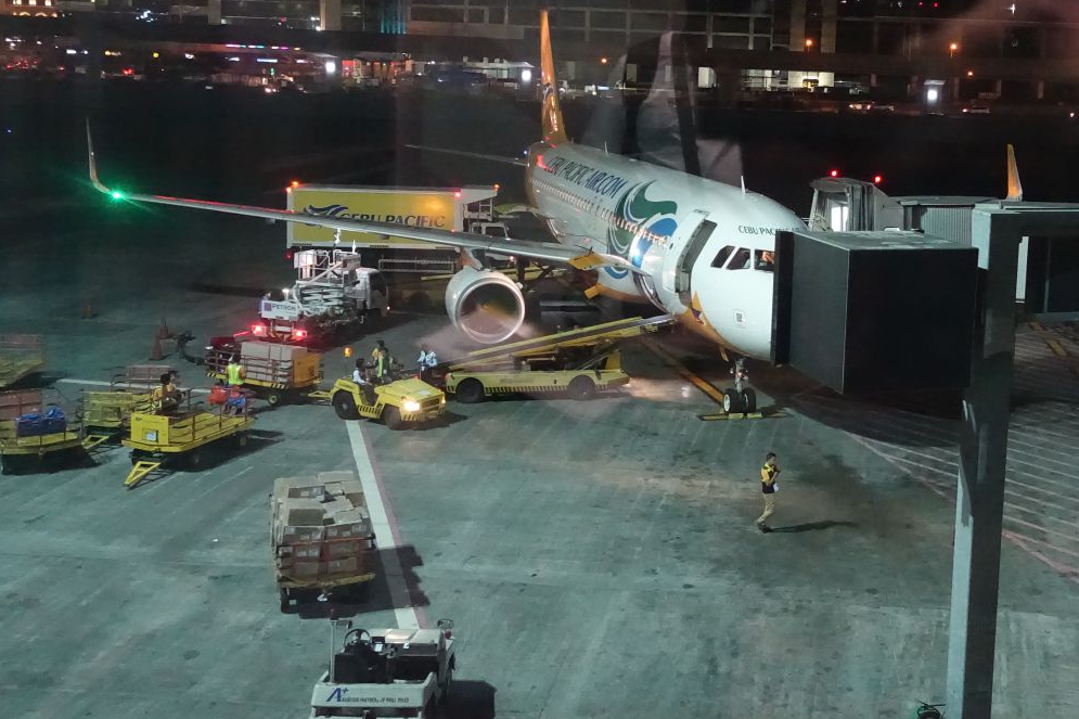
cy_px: 230
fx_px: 1318
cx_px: 728
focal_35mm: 44
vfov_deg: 30.2
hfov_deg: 43.8
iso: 6400
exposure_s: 1/80
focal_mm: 11.81
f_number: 2.8
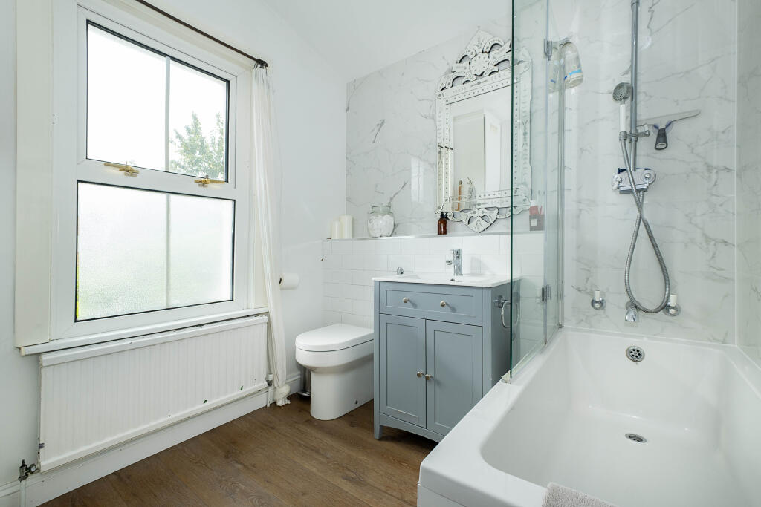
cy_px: 254
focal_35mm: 15
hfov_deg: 100.4
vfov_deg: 77.3
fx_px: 317
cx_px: 380
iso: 250
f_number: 7.1
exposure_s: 1/50
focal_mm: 10
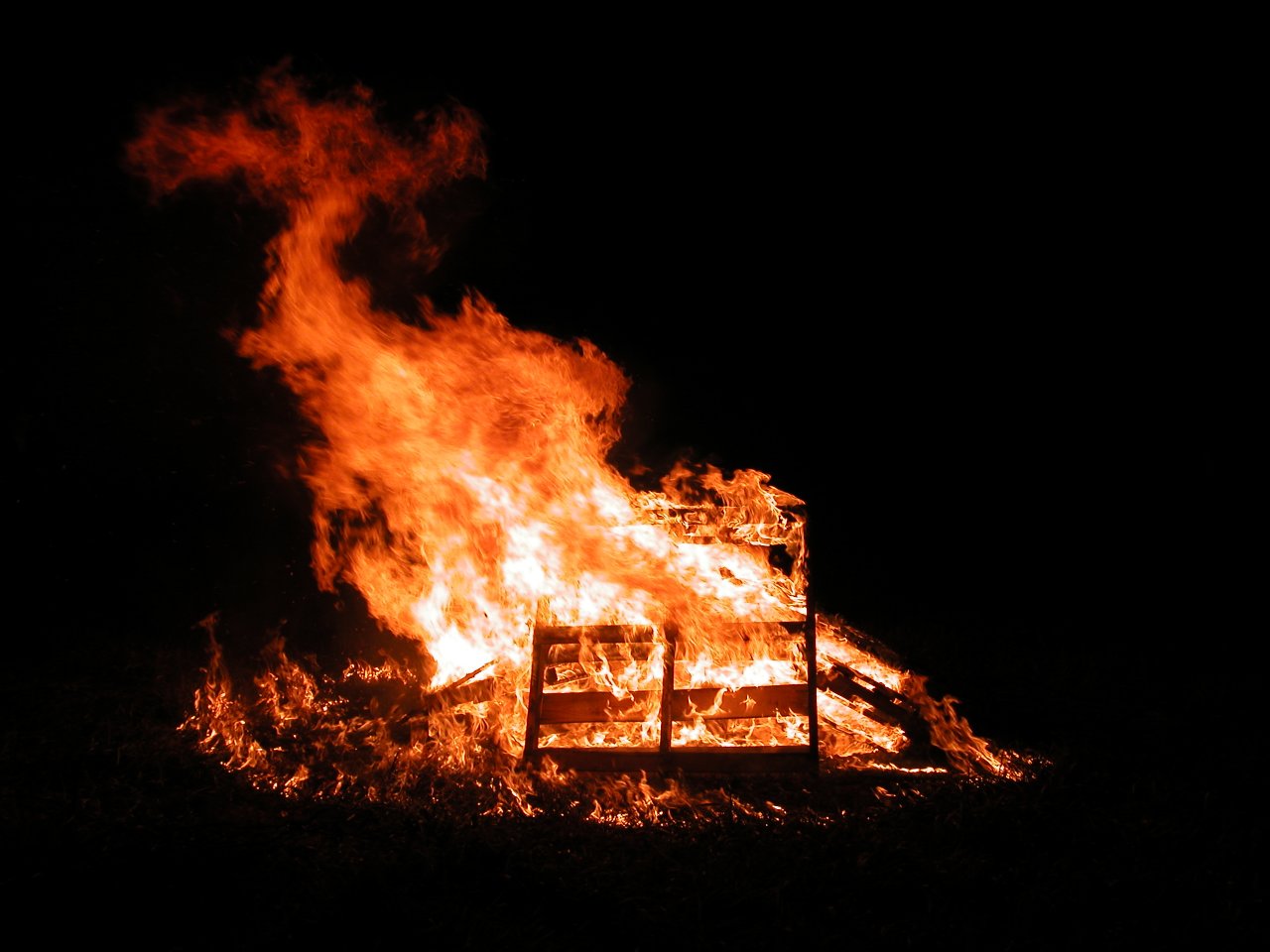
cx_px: 635
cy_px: 476
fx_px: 1541
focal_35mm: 42
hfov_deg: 44.8
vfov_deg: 34.3
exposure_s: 1/166
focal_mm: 10.7
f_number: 4.6
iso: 100
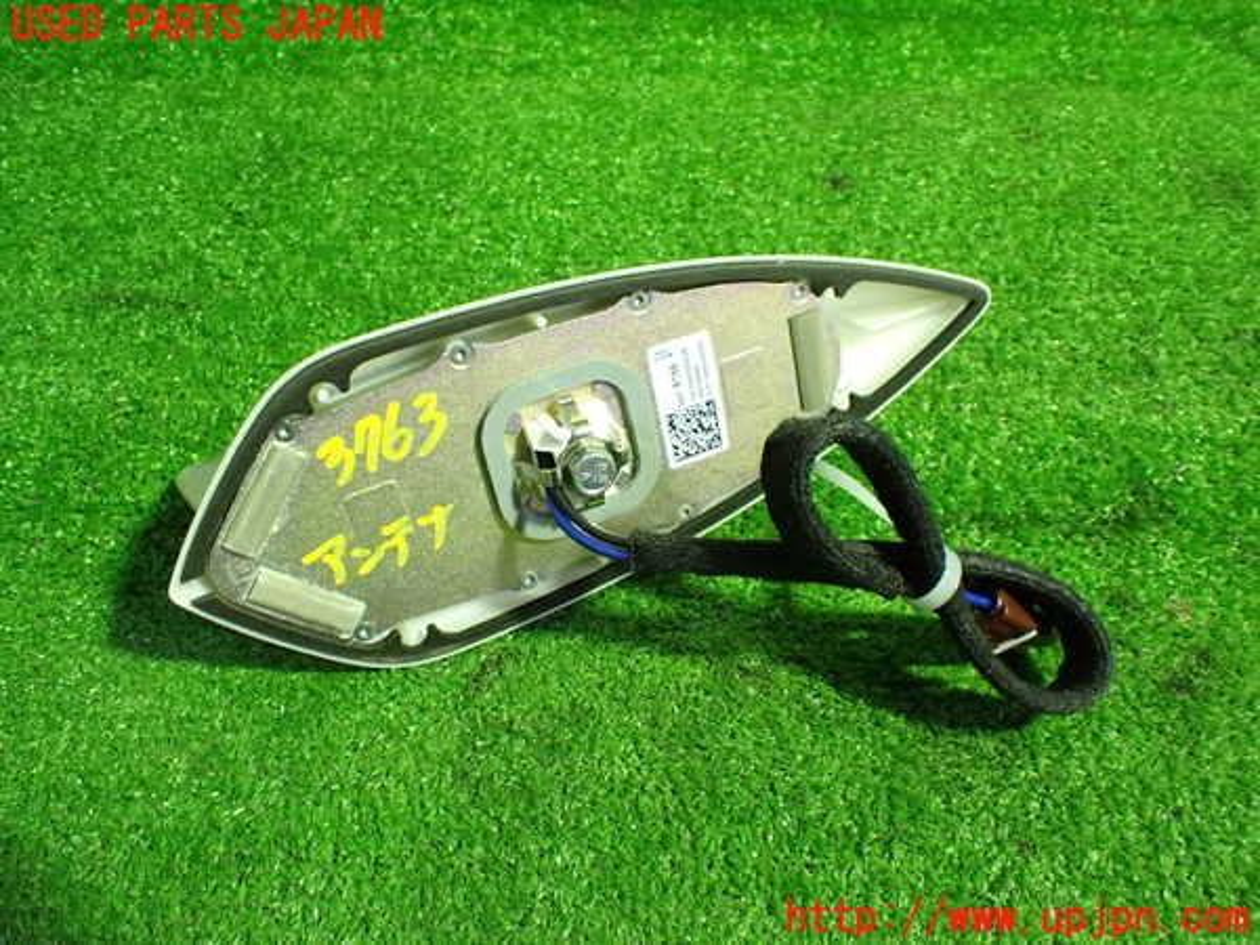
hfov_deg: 60.0
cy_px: 472
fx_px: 1092
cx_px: 630
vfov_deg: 46.8
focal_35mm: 30
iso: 800
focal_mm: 5.4
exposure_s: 1/80
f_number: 2.3
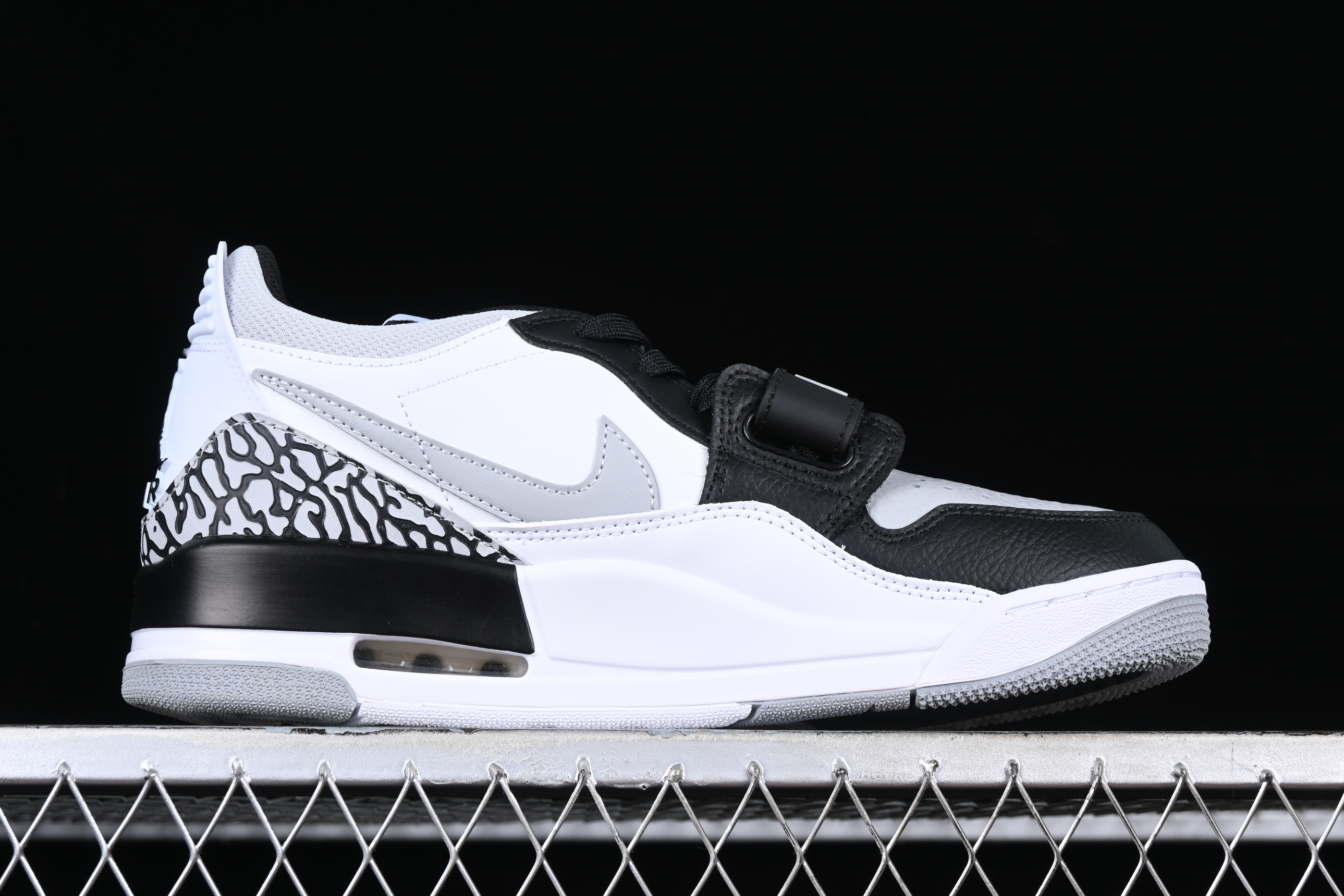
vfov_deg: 16.9
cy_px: 441
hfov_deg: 25.1
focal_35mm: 81
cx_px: 688
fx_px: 3024
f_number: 8
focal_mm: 50
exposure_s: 1/80
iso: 160
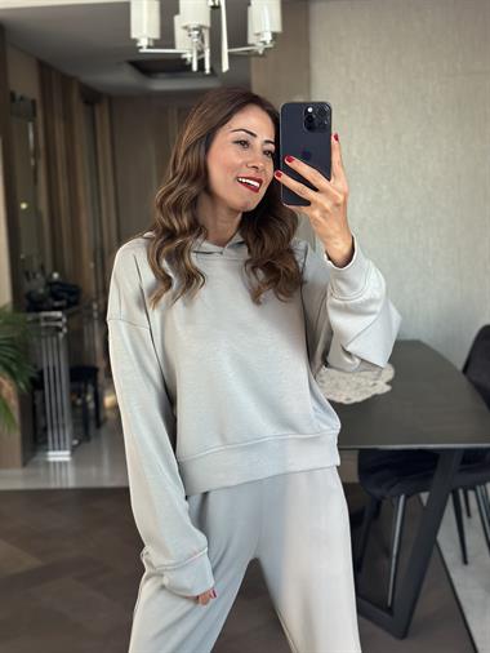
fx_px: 905
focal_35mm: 48
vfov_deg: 39.6
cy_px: 326
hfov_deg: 30.3
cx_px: 245
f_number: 1.78
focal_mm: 6.86
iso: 320
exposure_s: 1/60
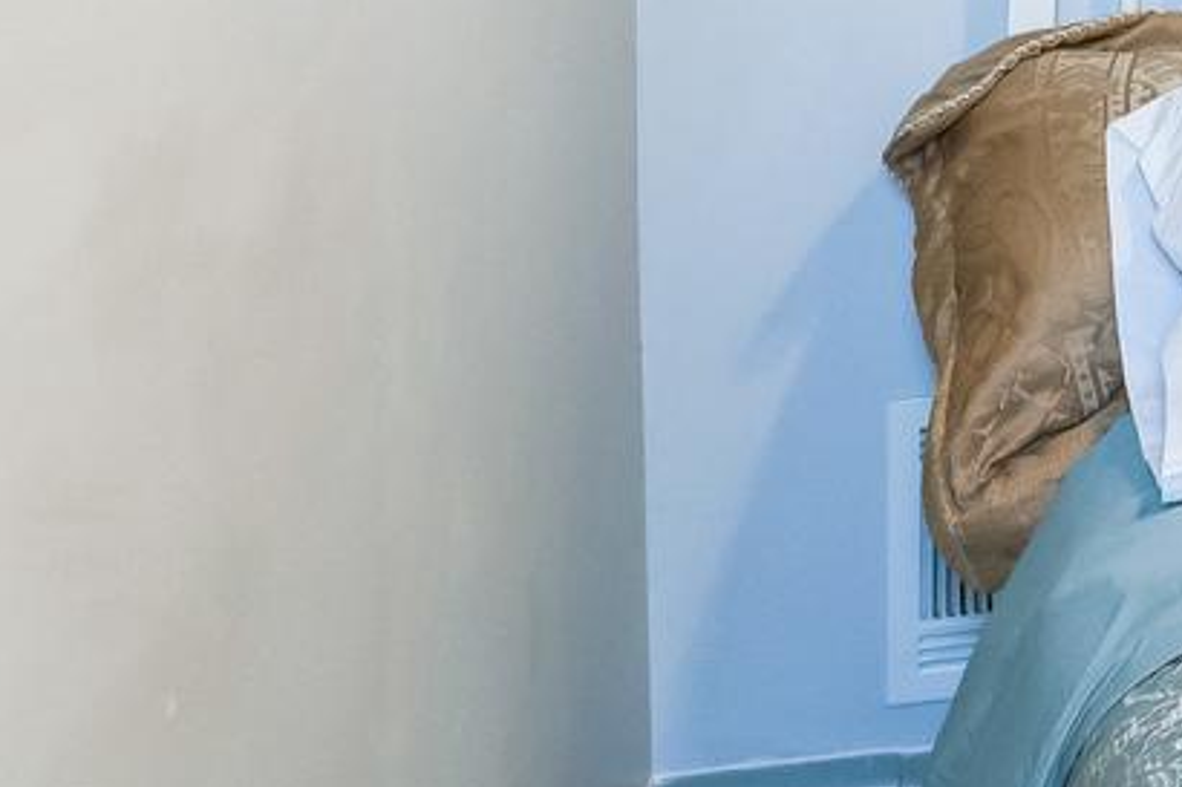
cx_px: 1891
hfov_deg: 20.3
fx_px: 2708
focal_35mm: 82
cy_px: -552
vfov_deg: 14.8
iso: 640
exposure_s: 1/60
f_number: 5.6
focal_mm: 16.5
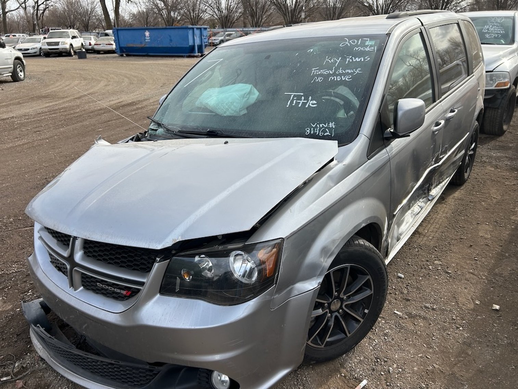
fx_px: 389
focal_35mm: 26
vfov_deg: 53.1
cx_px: 259
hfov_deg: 67.3
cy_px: 194
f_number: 1.5
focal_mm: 5.7
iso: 50
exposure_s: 1/2208
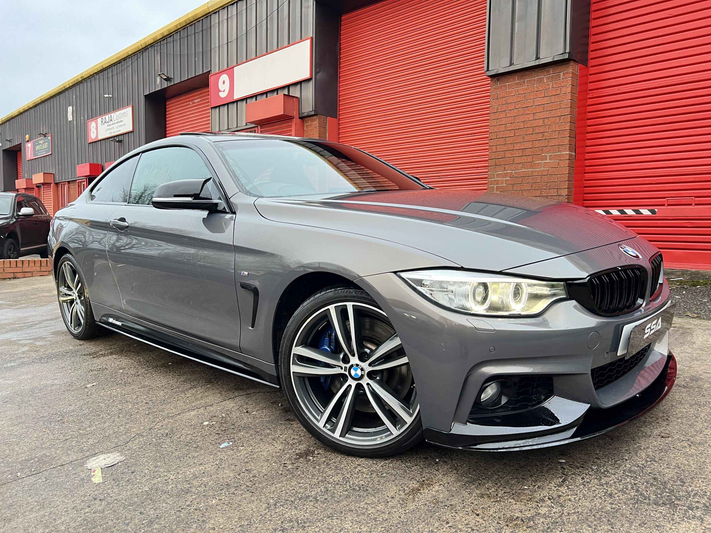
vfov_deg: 53.1
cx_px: 356
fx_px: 534
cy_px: 266
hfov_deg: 67.3
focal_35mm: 26
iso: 125
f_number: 1.5
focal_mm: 5.7
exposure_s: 1/63
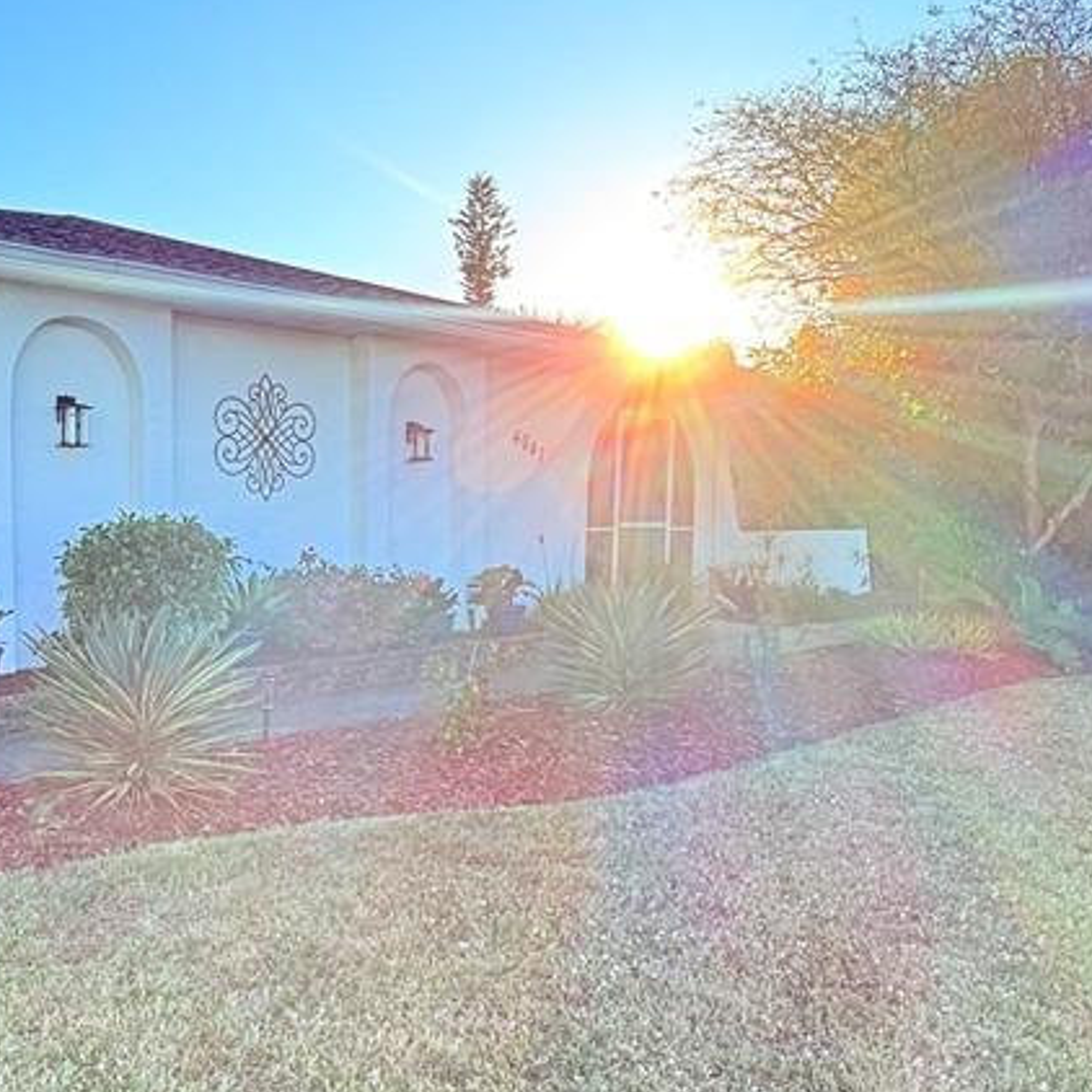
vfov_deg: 53.9
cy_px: 606
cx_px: 295
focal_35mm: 30
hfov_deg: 52.1
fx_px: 1071
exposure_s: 1/270
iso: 64
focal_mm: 2.22
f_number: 2.2
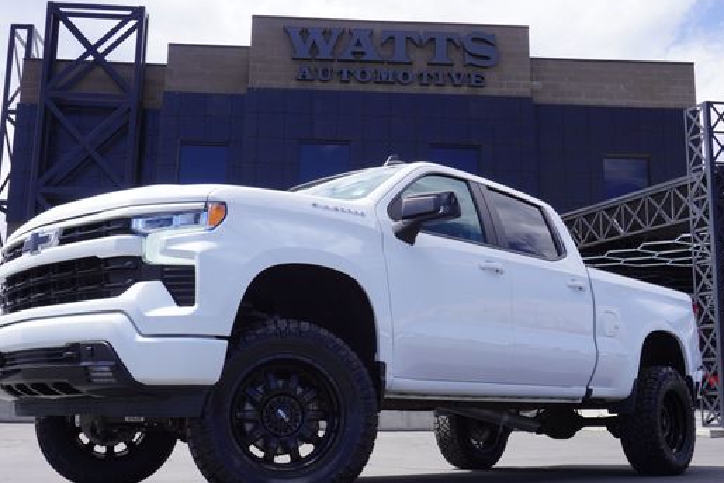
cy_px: 268
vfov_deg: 32.6
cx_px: 337
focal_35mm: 41
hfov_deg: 47.4
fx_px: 825
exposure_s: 1/125
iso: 100
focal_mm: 22
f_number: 10
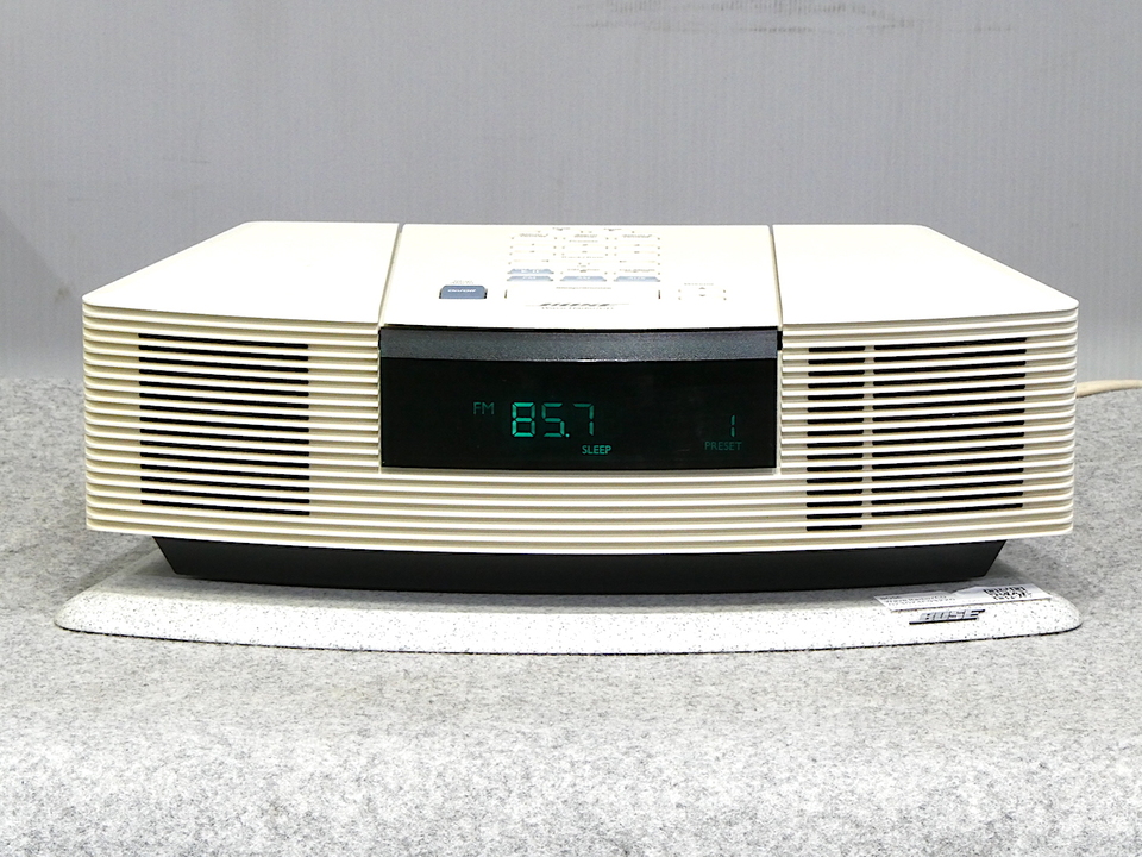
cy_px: 428
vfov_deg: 9.3
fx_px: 5278
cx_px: 571
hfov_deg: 12.3
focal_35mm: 160
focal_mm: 28.7
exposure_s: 1/8
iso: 400
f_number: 7.1
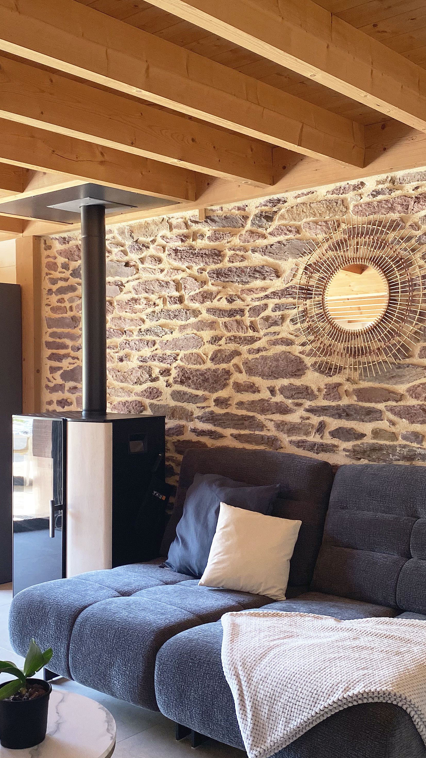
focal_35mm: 39
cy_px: 385
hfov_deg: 30.4
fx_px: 783
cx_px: 204
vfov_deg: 51.6
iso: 125
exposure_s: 1/118
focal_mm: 4.25
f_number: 1.8
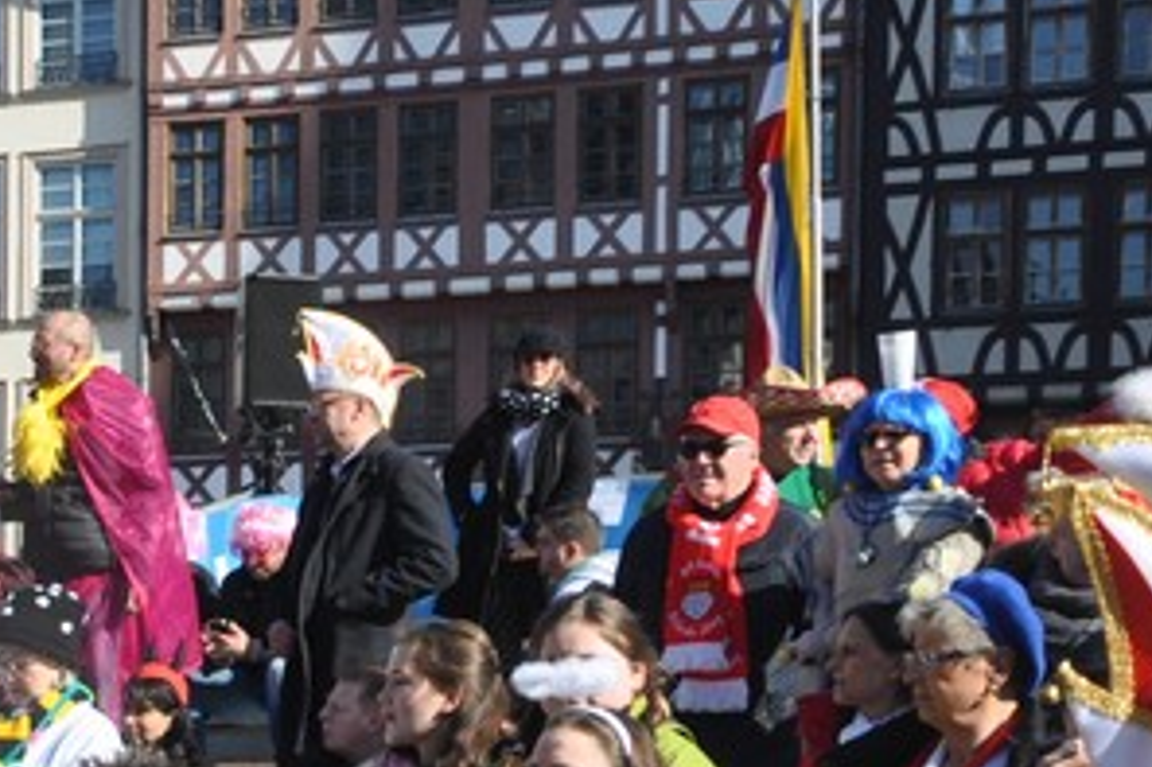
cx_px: -553
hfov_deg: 18.7
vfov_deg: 13.4
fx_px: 3102
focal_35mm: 97
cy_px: 1119
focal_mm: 18
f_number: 5.6
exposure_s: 1/1250
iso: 400
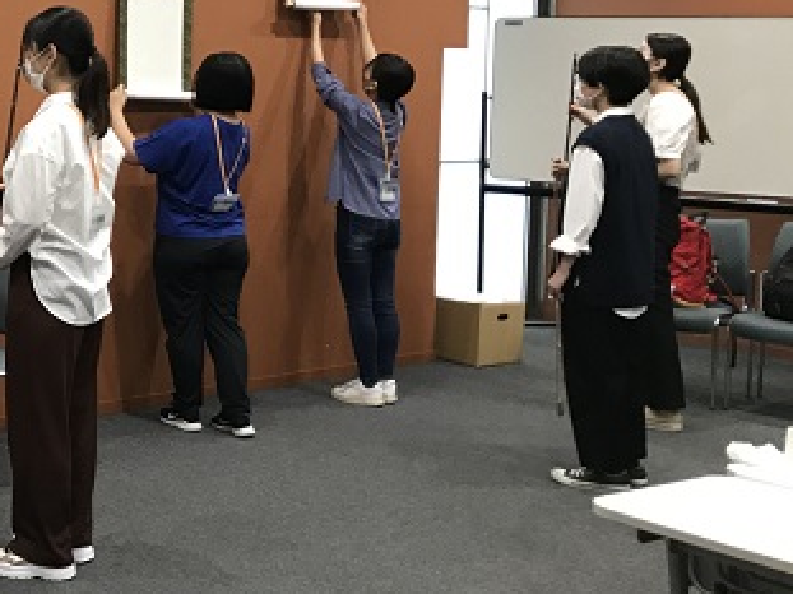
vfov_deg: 23.0
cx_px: -89
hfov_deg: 27.9
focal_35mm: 63
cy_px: 126
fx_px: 1443
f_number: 1.8
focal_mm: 3.99
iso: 50
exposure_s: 1/17
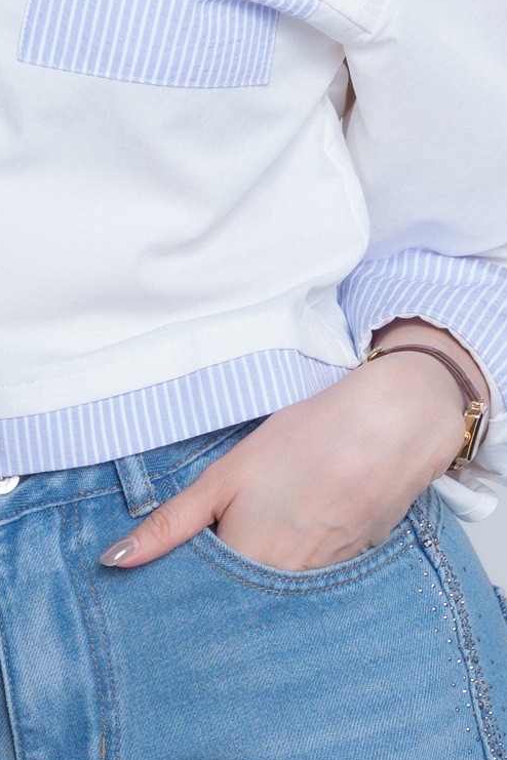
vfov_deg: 7.2
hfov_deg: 4.8
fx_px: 6020
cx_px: -86
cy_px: 454
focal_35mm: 285
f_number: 7.1
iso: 64
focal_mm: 59
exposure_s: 1/100
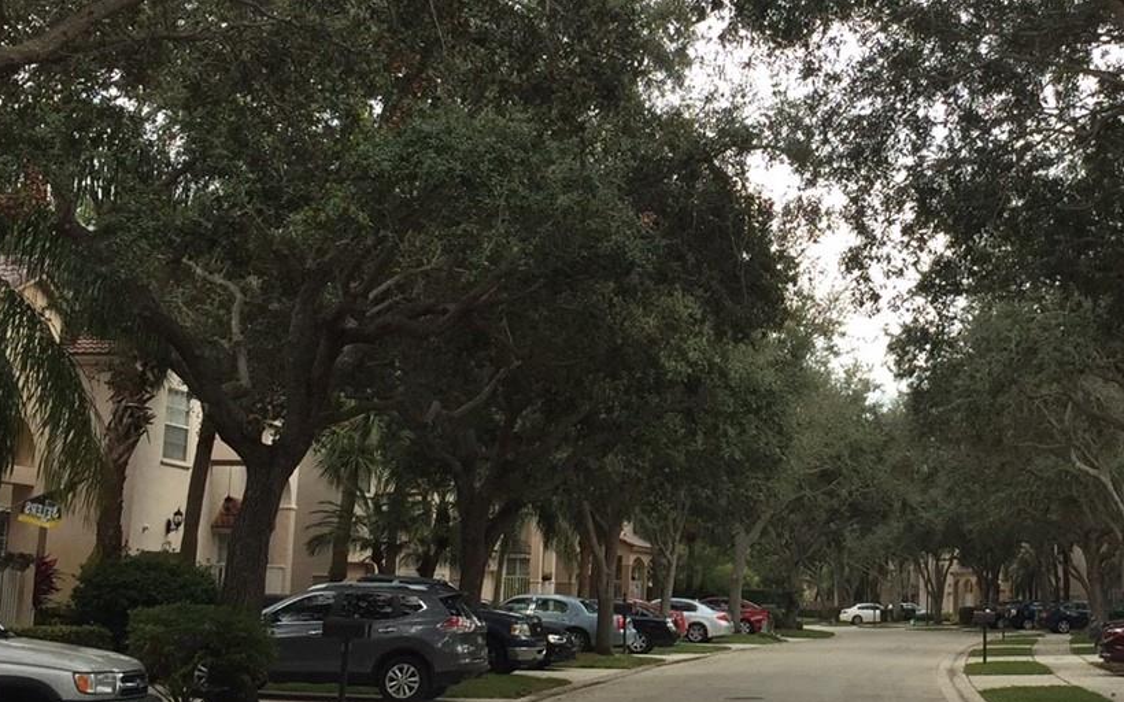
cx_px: 861
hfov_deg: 33.3
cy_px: 270
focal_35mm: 60
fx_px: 1837
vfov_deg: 21.6
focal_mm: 4.15
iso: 32
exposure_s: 1/344
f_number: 2.2
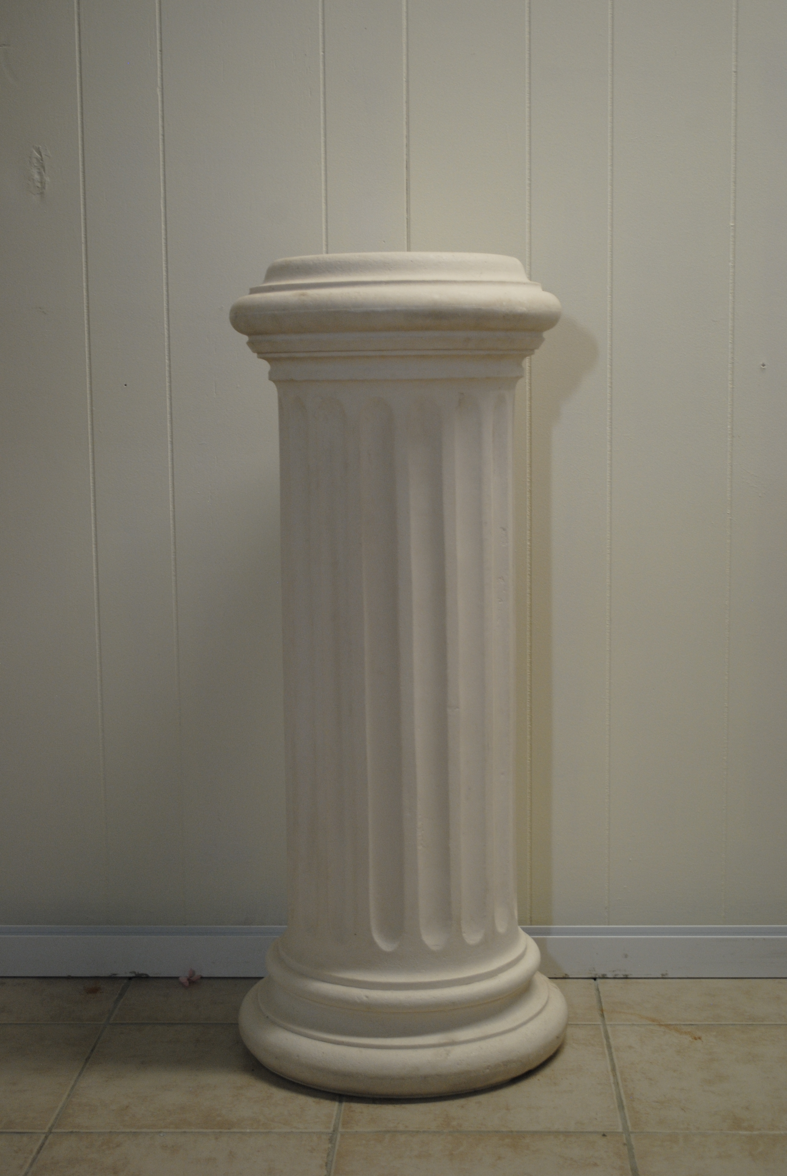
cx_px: 394
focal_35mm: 52
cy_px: 588
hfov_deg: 25.8
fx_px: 1717
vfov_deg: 37.8
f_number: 5
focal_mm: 35
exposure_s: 1/25
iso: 400
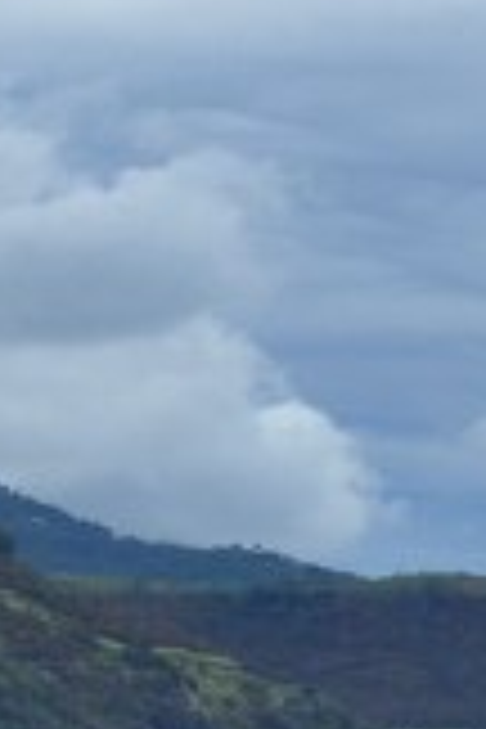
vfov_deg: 8.3
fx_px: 4961
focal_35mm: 245
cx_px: 824
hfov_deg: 5.5
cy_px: 900
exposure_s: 1/250
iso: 100
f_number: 8
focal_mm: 22
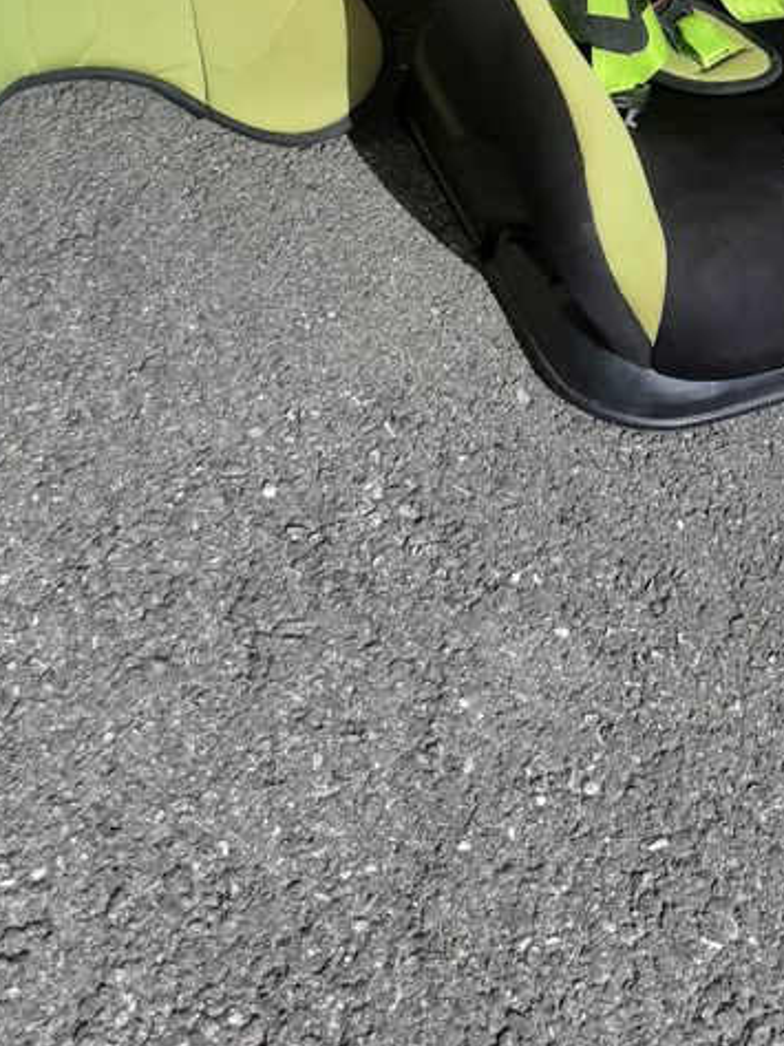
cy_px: -51
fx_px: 1723
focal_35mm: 57
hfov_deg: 25.3
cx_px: 603
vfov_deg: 30.8
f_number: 1.9
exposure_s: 1/3759
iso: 40
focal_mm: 3.6
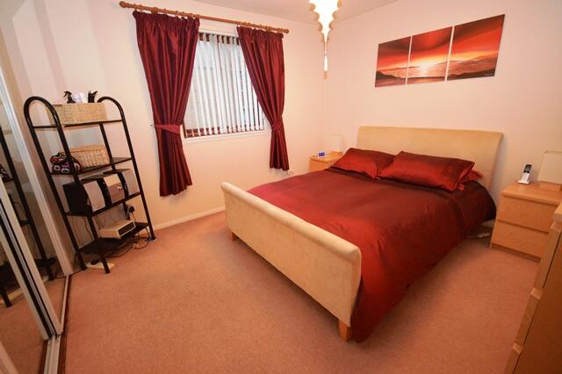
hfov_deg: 100.4
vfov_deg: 77.3
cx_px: 281
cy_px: 187
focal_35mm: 15
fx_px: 234
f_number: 4
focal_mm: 10
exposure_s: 1/60
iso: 2800
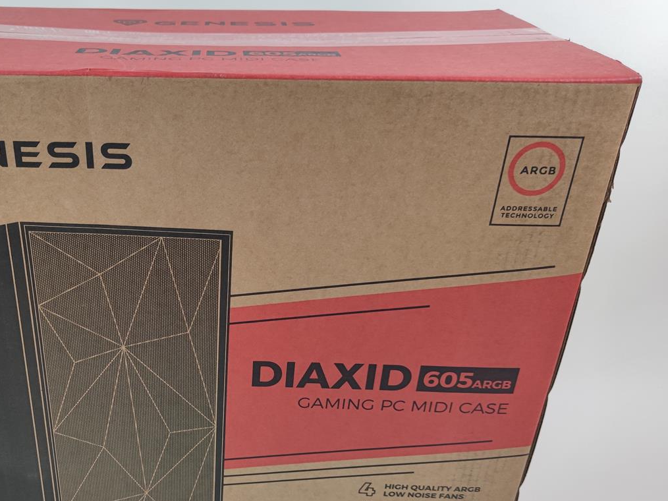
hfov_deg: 49.0
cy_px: 333
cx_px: 203
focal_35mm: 37
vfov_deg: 38.2
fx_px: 714
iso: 74
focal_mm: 6.78
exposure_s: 1/100
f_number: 1.85
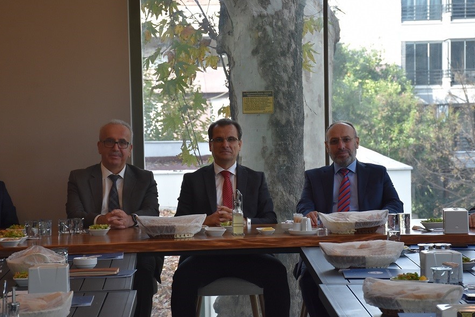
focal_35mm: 110
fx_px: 1452
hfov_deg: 18.6
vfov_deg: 12.5
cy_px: 151
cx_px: 239
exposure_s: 1/320
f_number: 8
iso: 800
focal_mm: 62
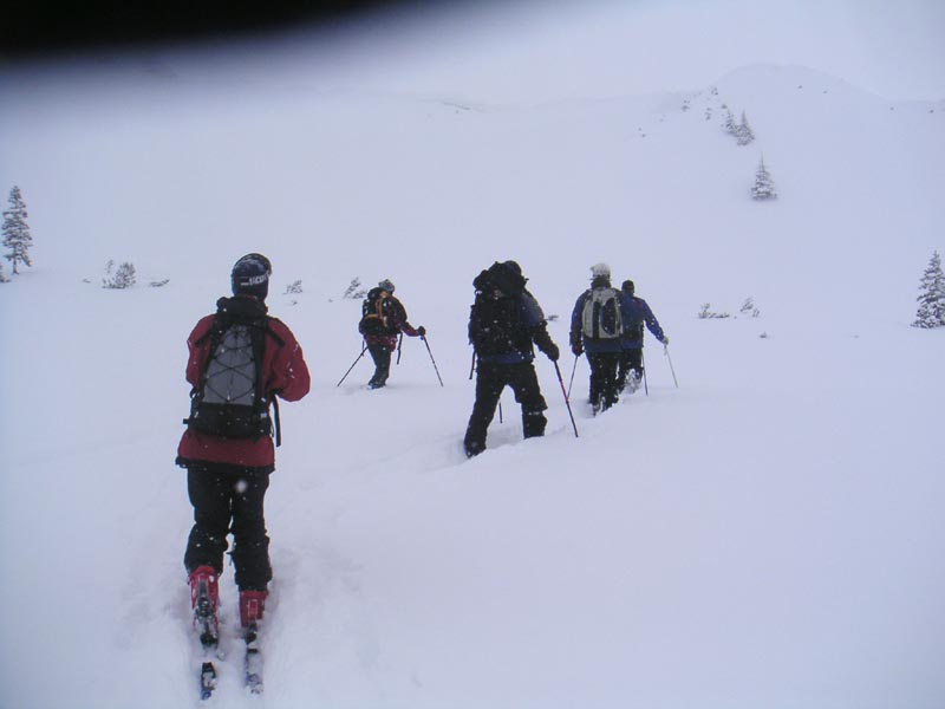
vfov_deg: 37.7
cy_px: 354
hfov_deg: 49.0
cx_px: 472
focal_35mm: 38
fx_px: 1037
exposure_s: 1/180
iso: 50
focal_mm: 6
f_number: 6.7
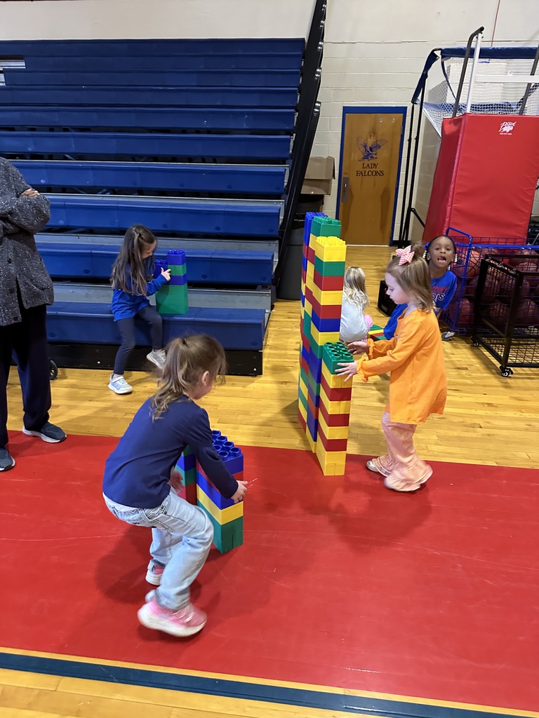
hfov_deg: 56.8
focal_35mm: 24
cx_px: 270
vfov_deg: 71.6
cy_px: 359
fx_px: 498
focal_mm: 6.86
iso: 640
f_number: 1.78
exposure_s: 1/60
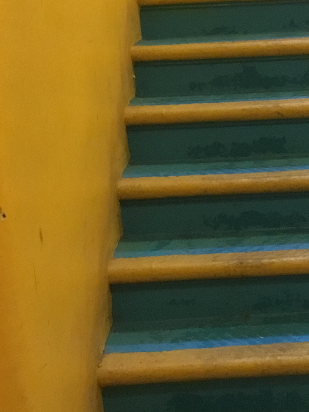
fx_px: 797
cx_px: 288
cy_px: 129
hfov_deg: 21.4
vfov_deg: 28.7
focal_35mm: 67
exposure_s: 1/17
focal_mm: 3.3
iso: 500
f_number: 2.4
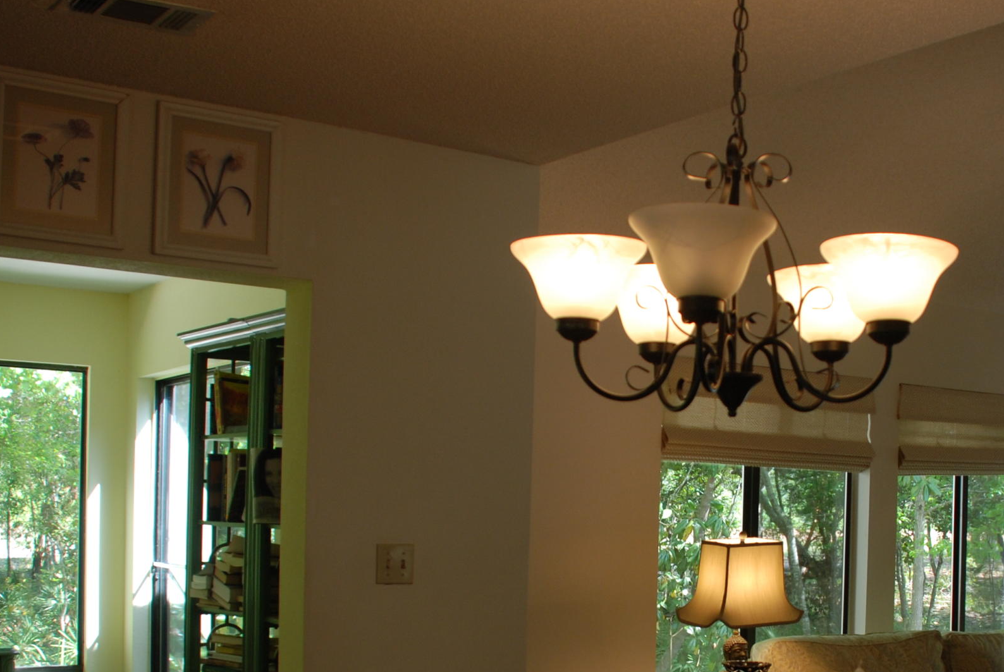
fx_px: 1424
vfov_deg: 26.0
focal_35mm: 51
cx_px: 689
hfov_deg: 38.3
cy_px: 562
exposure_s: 1/60
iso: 200
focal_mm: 18
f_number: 4
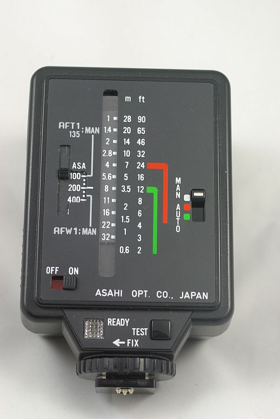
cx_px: 140
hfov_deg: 18.2
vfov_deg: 27.0
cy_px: 210
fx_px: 873
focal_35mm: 75
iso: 400
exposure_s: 1/30
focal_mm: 50
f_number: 6.7
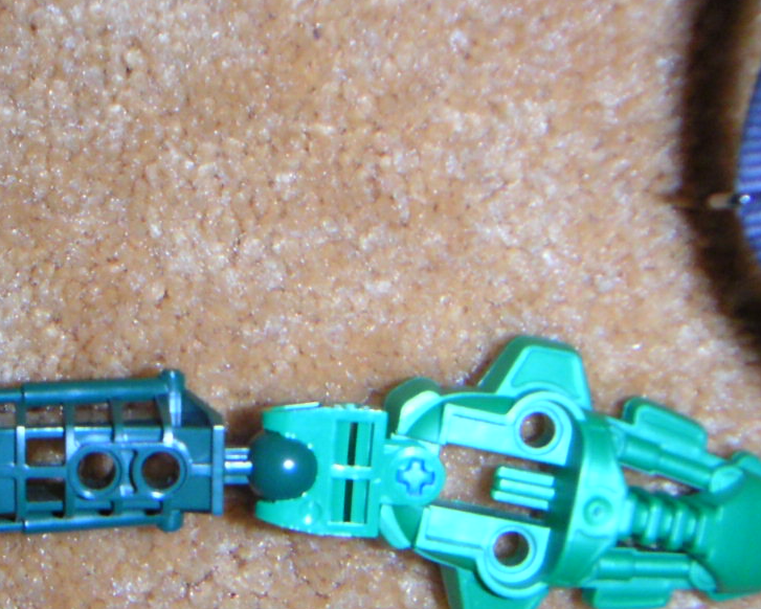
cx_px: 130
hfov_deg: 27.6
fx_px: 1509
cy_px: 430
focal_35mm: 67
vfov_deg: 22.7
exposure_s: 1/45
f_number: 6.7
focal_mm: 5.1
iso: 200
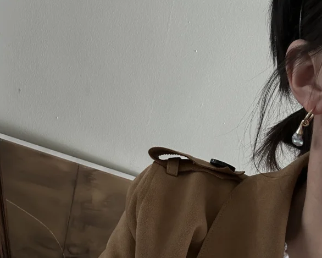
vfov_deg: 36.4
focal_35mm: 40
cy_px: 196
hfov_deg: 45.8
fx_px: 381
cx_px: 159
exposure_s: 1/94
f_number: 1.9
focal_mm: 2.69
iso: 80
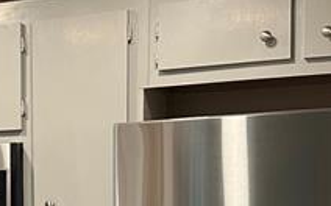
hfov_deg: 20.5
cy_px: 264
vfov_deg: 13.1
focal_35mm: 96
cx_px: -48
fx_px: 865
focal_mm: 6.86
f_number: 1.78
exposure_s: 1/60
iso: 160
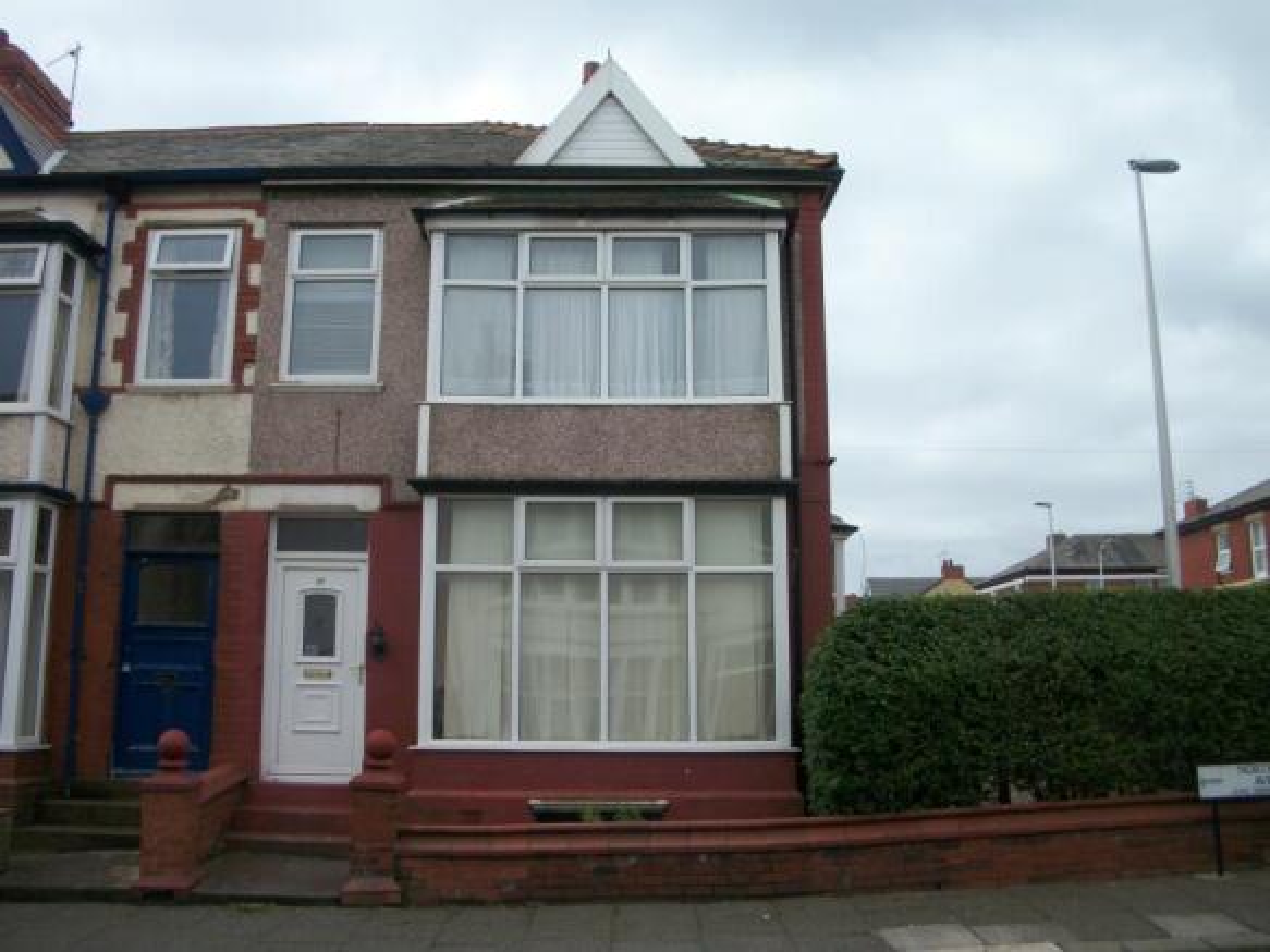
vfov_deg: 40.7
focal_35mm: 35
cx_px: 635
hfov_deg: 52.6
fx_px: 1284
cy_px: 476
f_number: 8.8
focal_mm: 6.3
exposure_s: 1/160
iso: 80
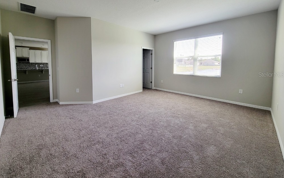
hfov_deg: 105.3
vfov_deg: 78.0
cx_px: 141
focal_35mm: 14
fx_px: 108
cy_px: 74
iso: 50
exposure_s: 1/60.2
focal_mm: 2.2
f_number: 2.2
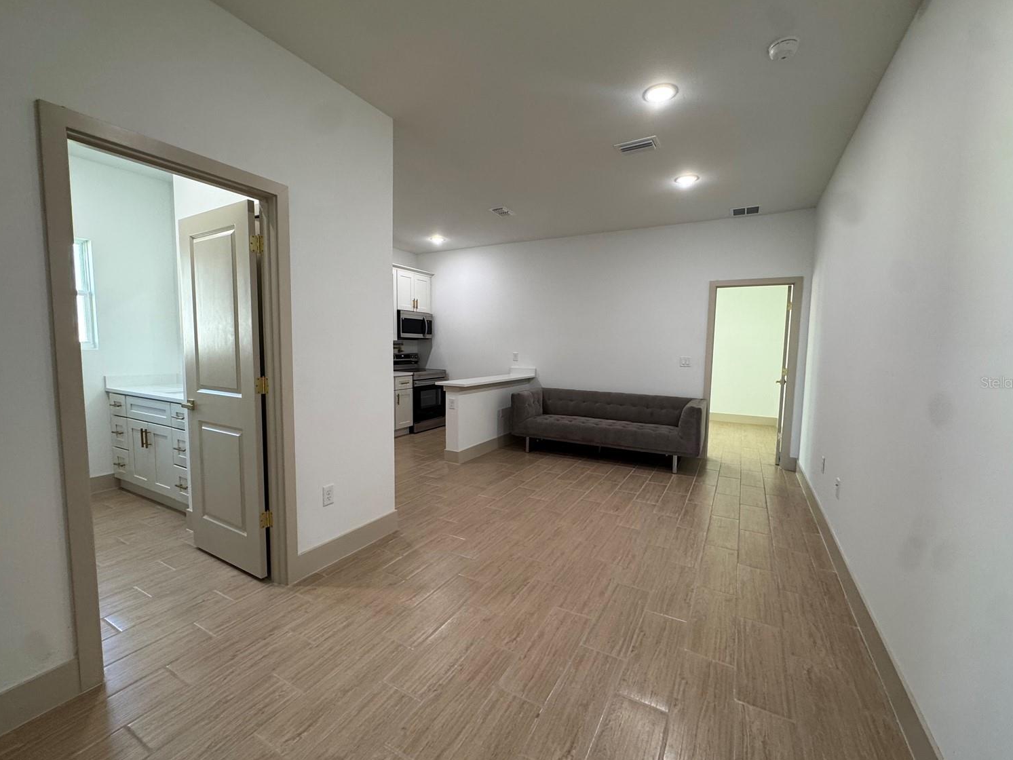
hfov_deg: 98.2
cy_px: 382
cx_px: 502
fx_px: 439
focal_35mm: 15
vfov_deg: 81.8
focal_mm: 2.22
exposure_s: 1/120
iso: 200
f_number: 2.2
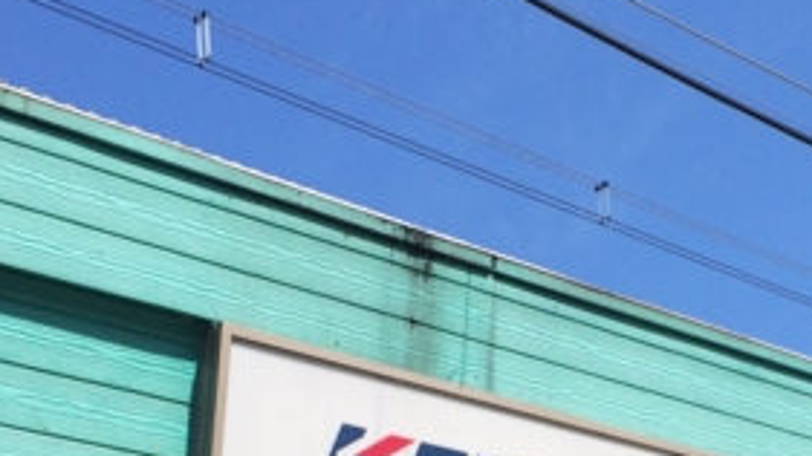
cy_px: 525
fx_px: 2002
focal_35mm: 93
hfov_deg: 22.6
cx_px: 668
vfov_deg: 12.7
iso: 32
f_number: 2.2
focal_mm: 4.12
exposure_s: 1/2160
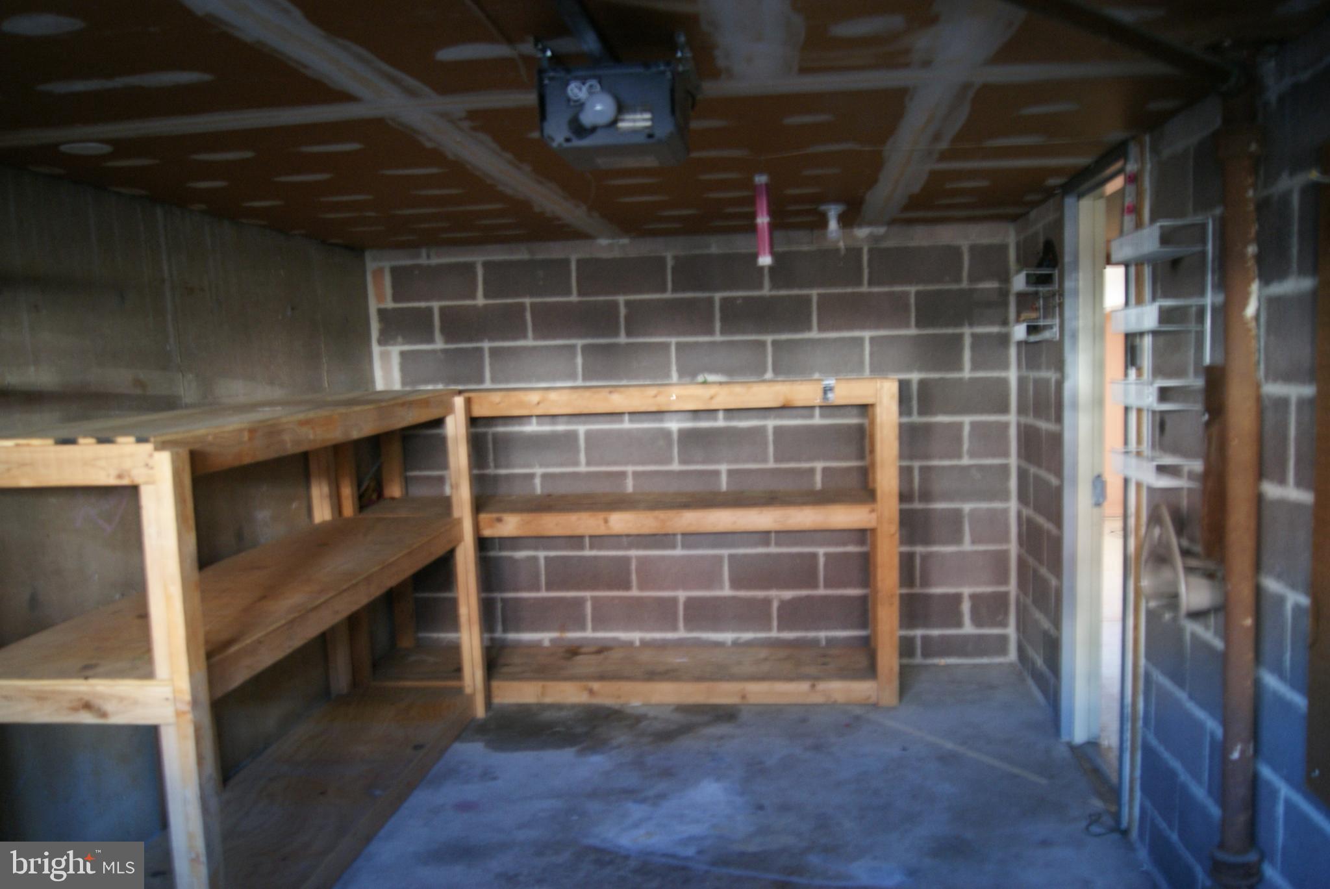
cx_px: 665
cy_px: 444
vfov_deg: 43.7
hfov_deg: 61.9
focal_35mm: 30
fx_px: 1109
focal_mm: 20
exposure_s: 1/4
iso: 400
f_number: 3.5
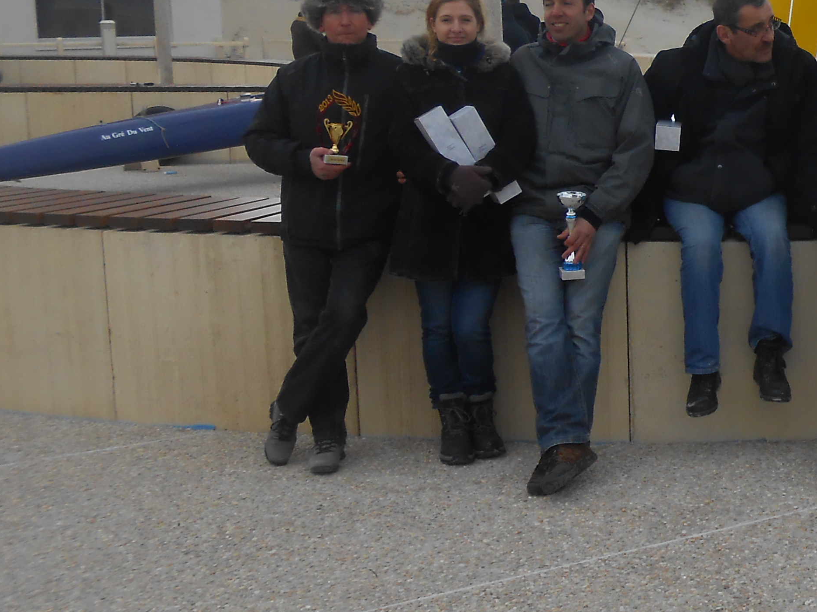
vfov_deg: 22.8
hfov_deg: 27.4
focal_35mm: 64
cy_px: 209
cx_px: 927
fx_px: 1511
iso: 80
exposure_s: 1/640
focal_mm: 4.6
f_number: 3.5
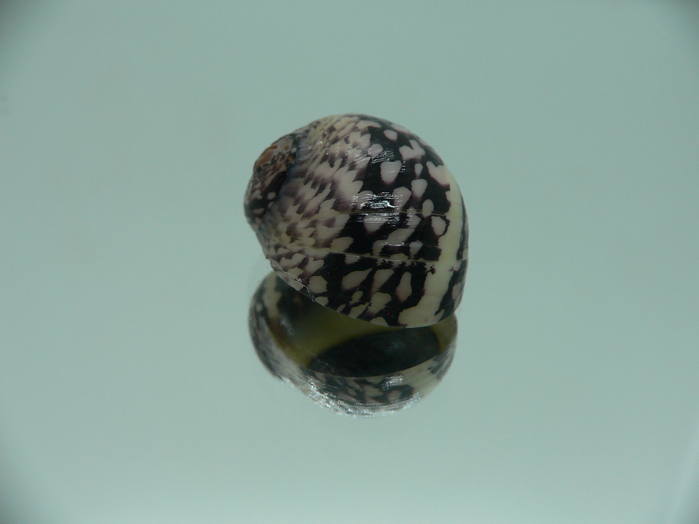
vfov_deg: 40.7
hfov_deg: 52.6
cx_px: 350
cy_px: 262
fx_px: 707
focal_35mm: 35
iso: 80
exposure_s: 1/60
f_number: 2.8
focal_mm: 4.6
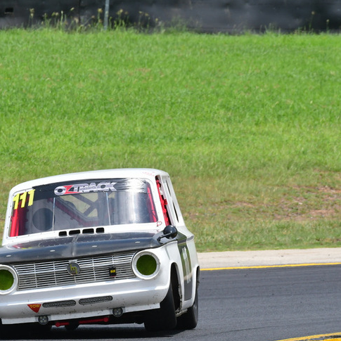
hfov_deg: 2.2
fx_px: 8916
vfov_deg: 2.2
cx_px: 117
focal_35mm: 800
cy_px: 176
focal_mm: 380
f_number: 14
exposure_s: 1/640
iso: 640
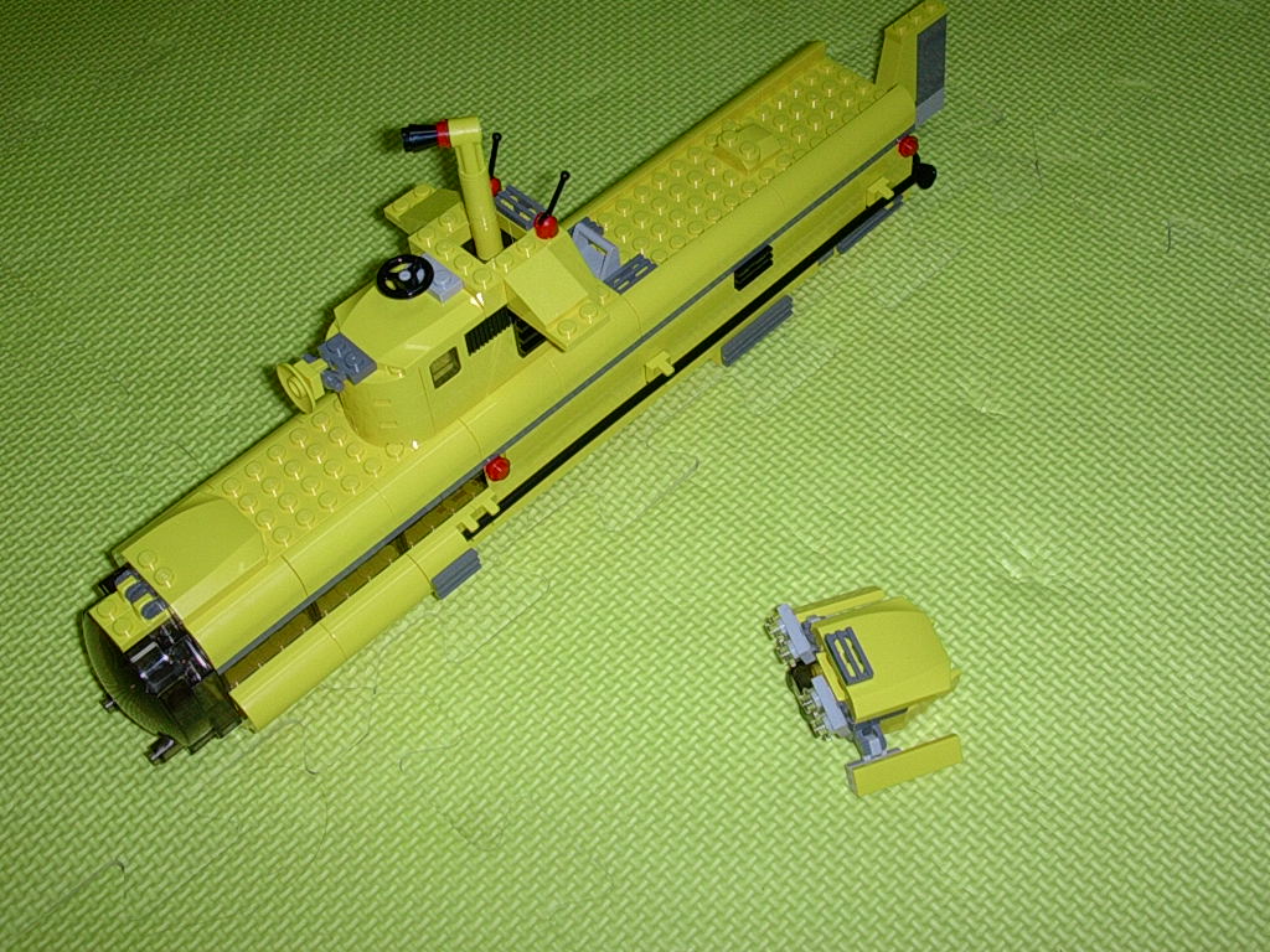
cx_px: 635
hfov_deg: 42.1
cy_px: 476
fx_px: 1651
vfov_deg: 32.2
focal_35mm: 45
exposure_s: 1/64
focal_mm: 6.7
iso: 70
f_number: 2.9
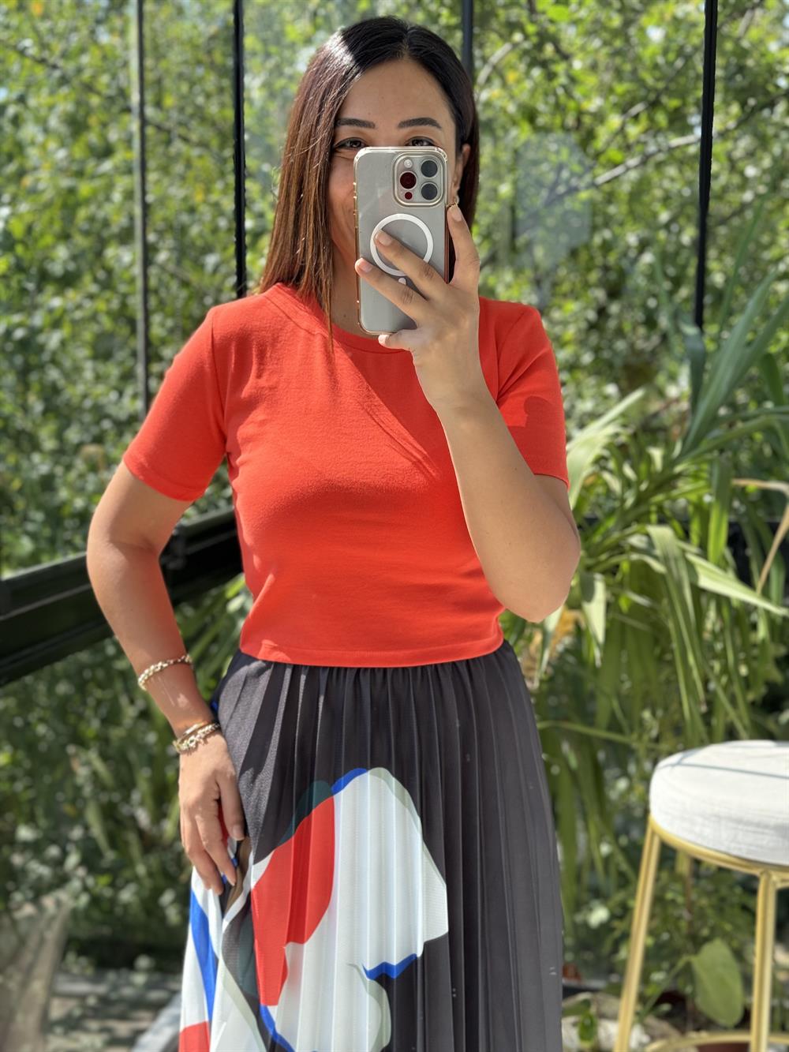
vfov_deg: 39.7
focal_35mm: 48
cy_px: 526
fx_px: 1459
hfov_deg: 30.3
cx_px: 394
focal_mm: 6.76
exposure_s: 1/256
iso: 64
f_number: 1.78
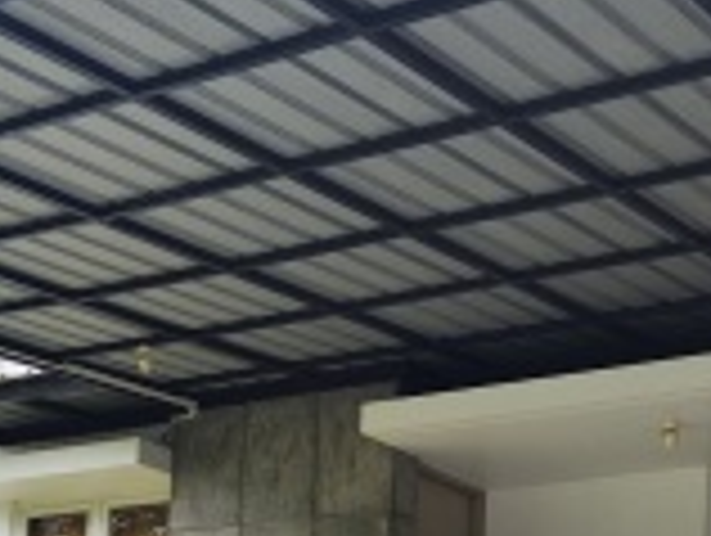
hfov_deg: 21.9
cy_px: 707
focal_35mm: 89
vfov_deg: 15.8
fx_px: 1831
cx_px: 218
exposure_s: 1/357
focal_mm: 5.4
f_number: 1.8
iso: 20
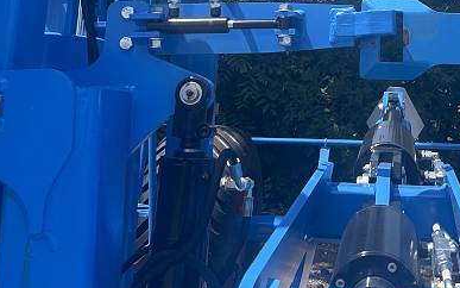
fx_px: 715
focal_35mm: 57
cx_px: 376
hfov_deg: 34.5
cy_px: -29
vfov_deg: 21.6
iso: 50
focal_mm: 5.7
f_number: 1.5
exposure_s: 1/2353
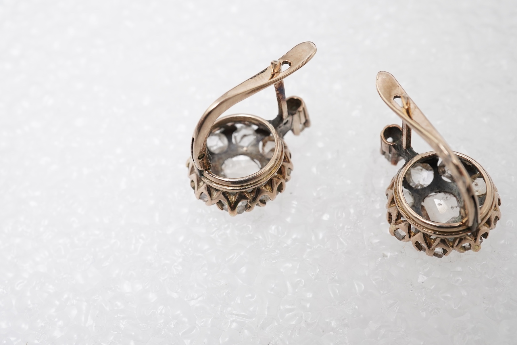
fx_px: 646
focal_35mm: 45
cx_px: 258
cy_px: 172
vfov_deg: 29.9
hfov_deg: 43.6
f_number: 18
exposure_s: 1/125
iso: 500
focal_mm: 30
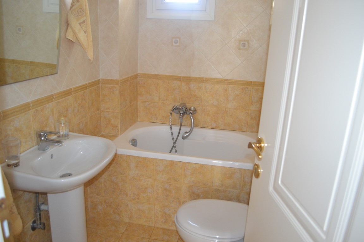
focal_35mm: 27
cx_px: 182
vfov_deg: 47.9
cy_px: 121
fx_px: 273
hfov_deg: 67.4
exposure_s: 1/60
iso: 1100
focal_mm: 18
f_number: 3.5
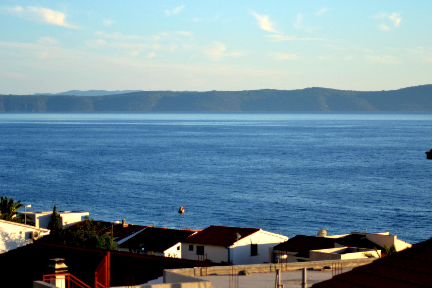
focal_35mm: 105
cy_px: 144
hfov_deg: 19.5
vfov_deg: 13.0
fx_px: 1260
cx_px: 216
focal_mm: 70
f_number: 4
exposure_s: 1/400
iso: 100
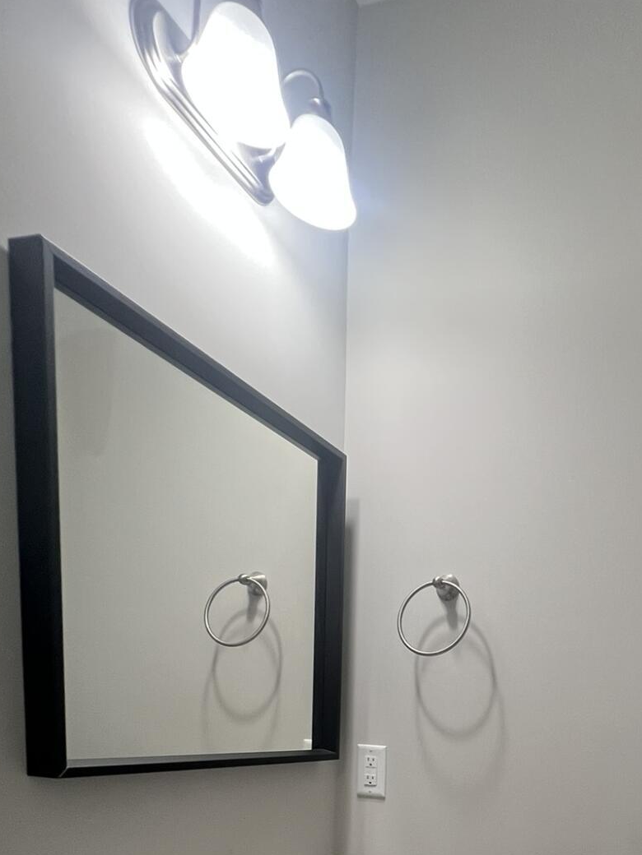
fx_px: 618
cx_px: 553
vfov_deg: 56.4
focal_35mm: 25
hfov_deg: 50.0
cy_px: 818
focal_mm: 1.57
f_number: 1.8
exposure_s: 1/120
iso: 200
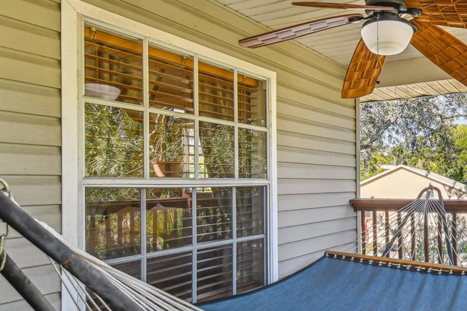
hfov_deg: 58.8
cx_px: 348
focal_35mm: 30
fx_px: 389
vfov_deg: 43.5
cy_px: 170
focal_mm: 10
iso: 100
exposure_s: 1/20
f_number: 7.1
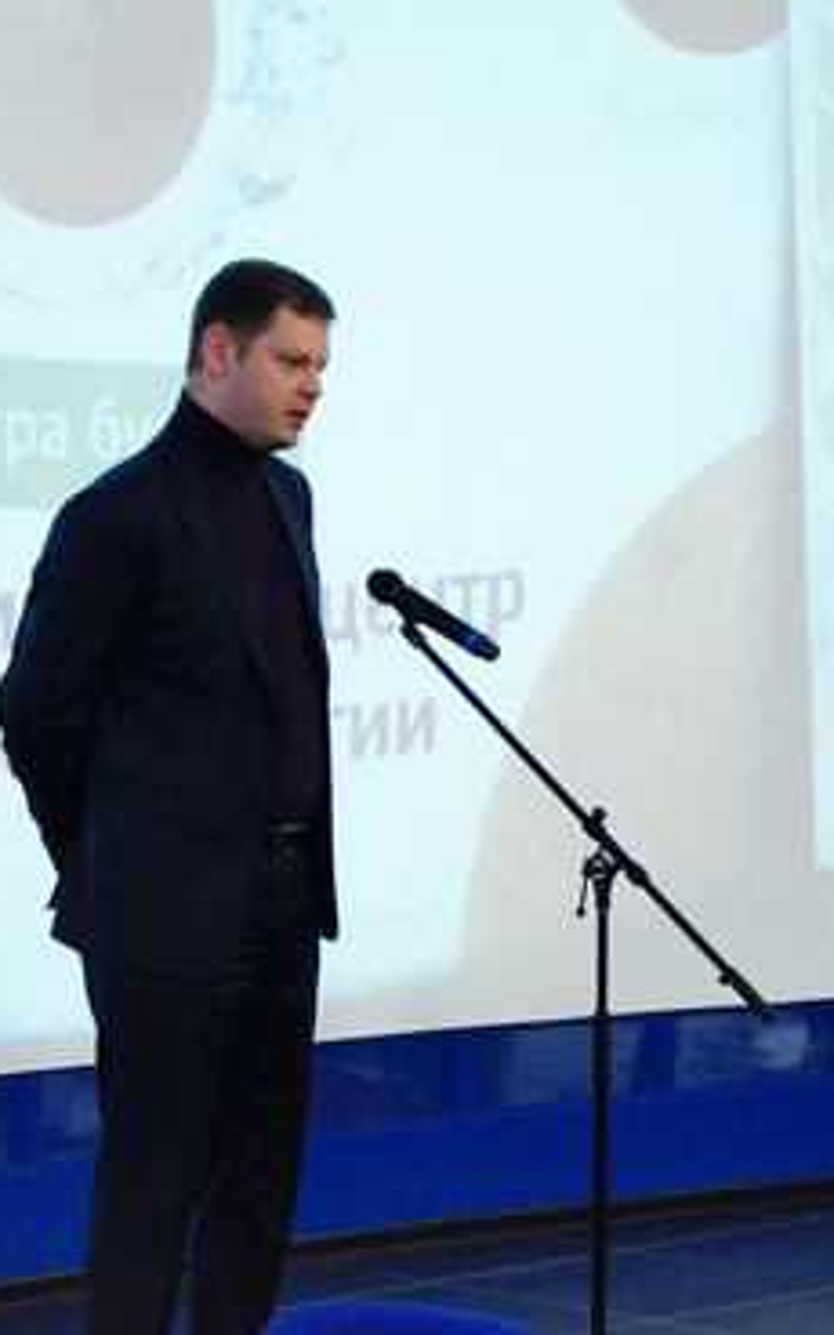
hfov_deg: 11.9
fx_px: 3988
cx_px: 383
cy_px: 755
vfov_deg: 19.0
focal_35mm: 110
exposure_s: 1/15
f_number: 5.6
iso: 1600
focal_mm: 55
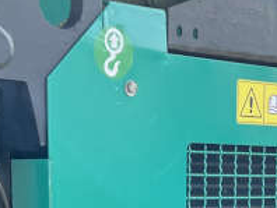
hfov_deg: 15.0
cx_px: 211
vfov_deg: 10.9
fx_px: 1050
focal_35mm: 131
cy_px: 318
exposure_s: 1/887
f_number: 1.5
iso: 50
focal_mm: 5.7
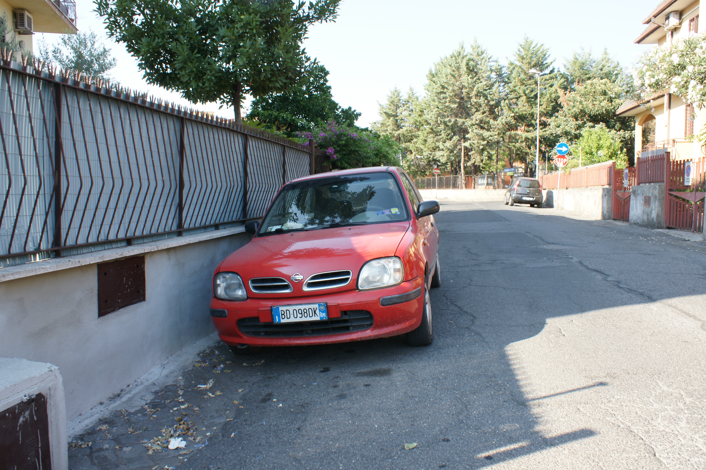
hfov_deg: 67.4
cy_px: 235
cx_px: 353
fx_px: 529
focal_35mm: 27
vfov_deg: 47.9
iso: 200
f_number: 9
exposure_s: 1/80
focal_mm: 18
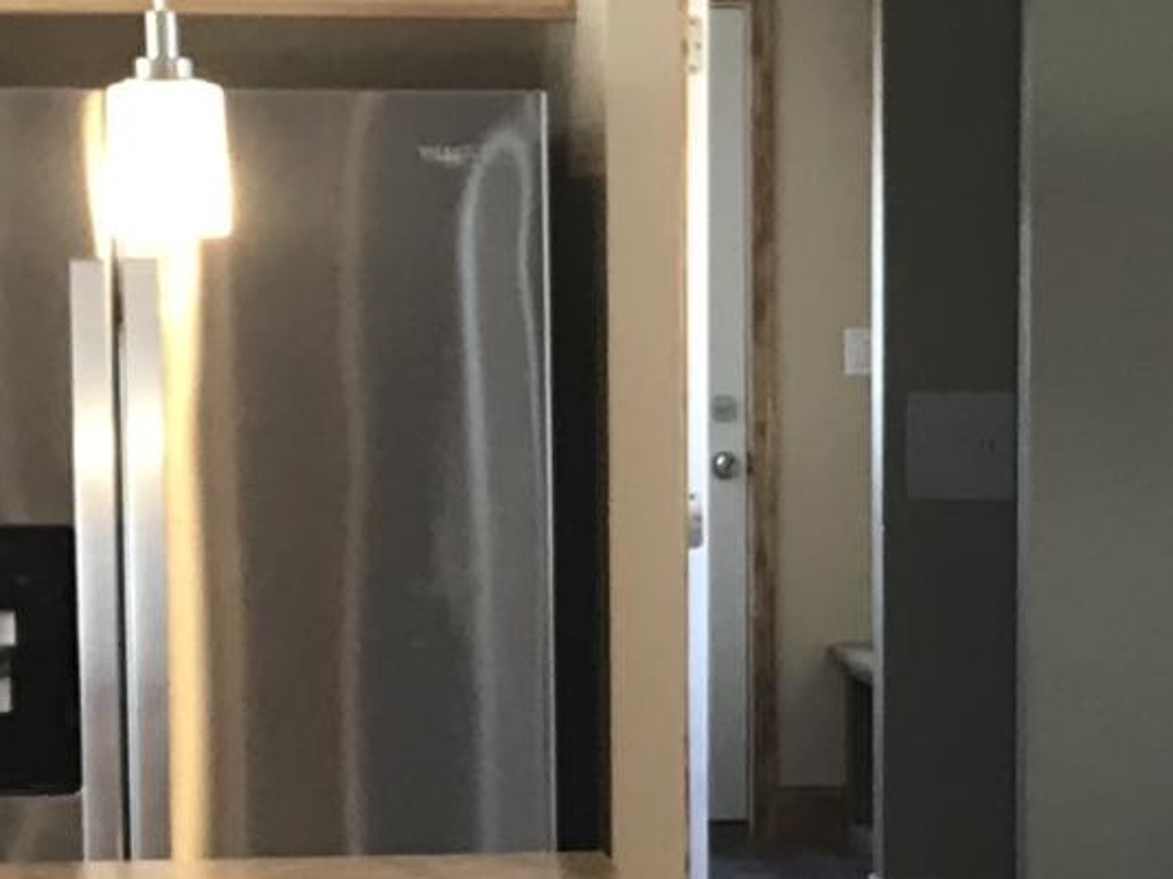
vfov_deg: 9.4
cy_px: 899
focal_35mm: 157
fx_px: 5319
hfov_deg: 12.6
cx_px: 864
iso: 40
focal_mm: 3.99
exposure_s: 1/24
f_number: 1.8
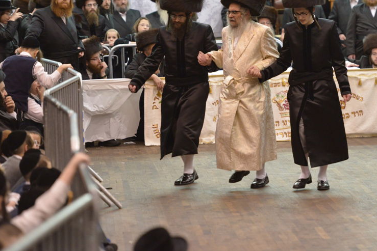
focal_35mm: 187
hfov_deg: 11.0
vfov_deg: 7.3
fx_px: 1959
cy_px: 88
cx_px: 241
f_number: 3.2
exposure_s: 1/250
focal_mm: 135
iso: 3200
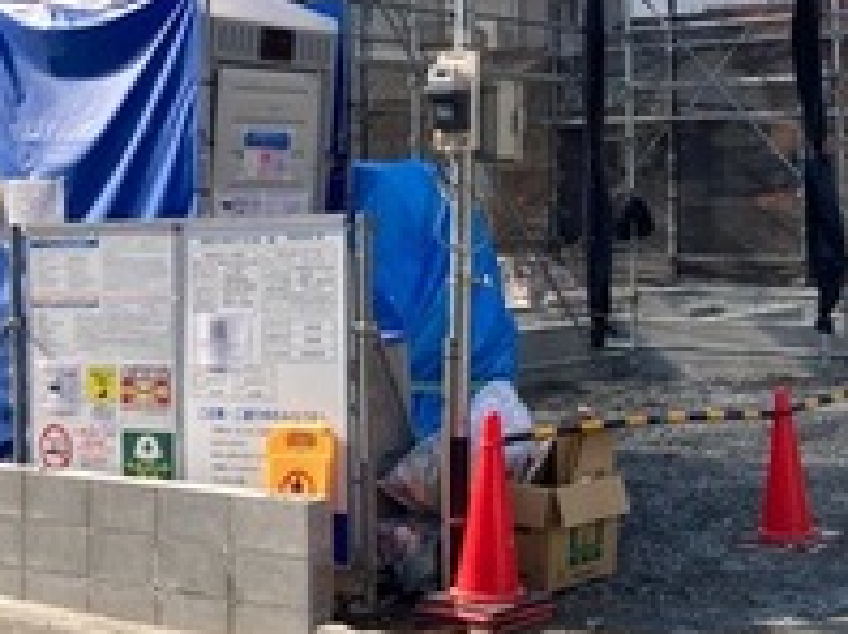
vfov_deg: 21.1
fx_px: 1664
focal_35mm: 68
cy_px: 73
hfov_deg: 28.2
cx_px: 625
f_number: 1.8
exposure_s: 1/1312
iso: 20
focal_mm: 3.99
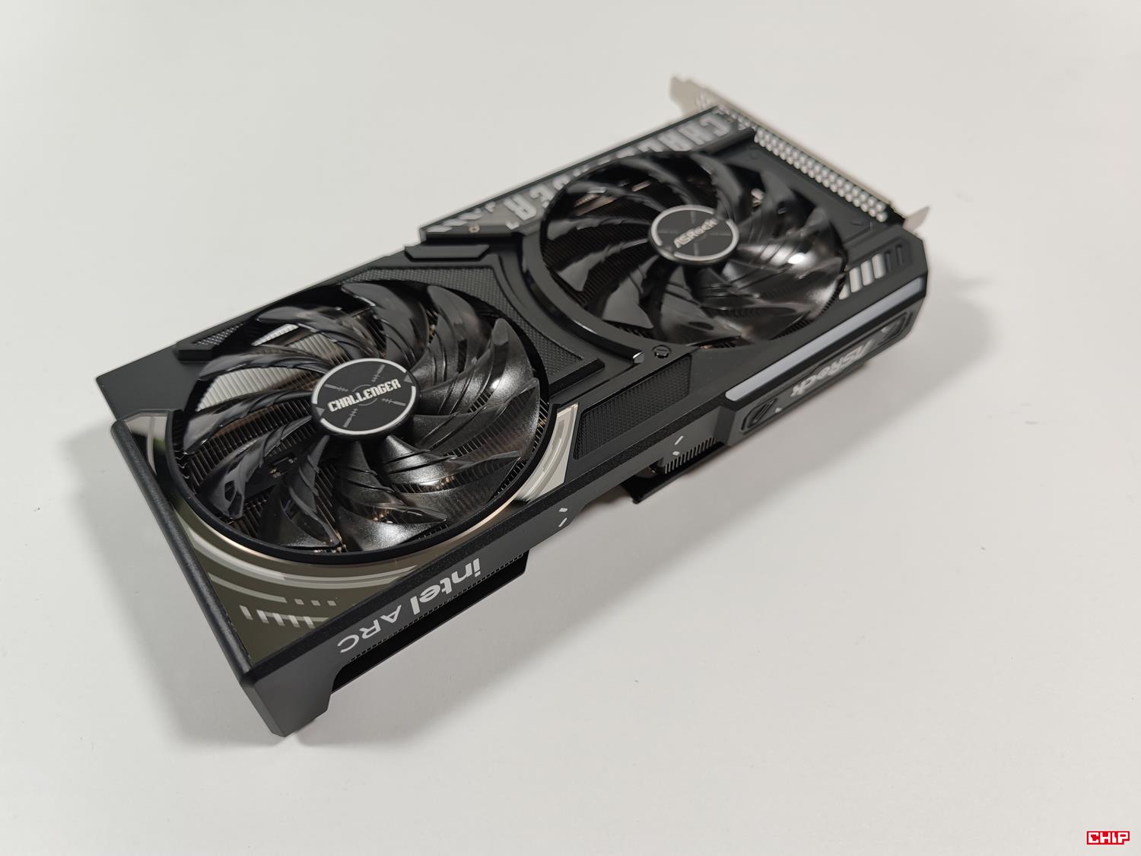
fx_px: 824
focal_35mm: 25
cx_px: 570
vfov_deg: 54.9
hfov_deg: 69.4
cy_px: 428
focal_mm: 6.78
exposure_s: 1/100
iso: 81
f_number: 1.85
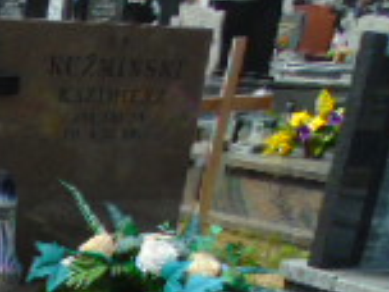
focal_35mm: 105
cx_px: -310
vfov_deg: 12.9
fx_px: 1180
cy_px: 507
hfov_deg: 15.9
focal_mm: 4.4
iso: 80
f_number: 3.4
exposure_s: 1/1000
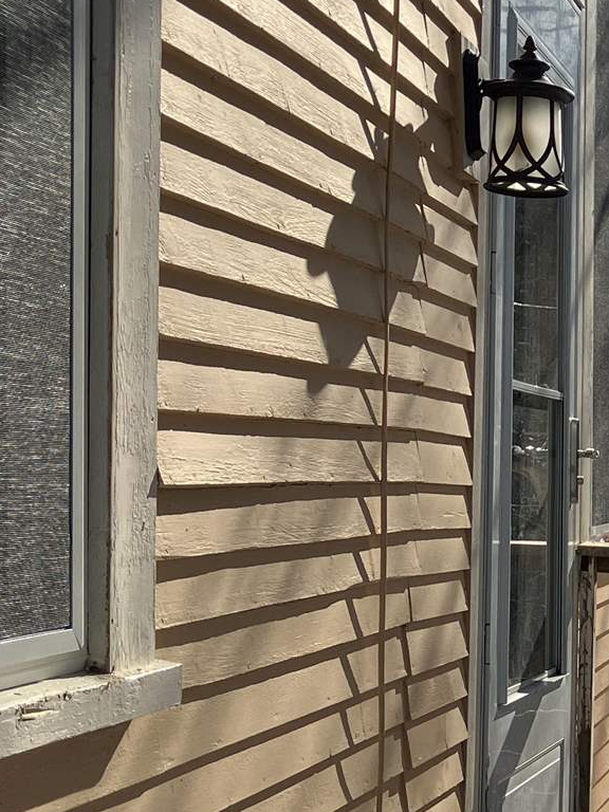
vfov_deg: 23.0
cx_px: 844
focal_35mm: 84
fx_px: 1970
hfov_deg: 16.4
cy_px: 619
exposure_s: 1/2315
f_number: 1.8
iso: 32
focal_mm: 3.99
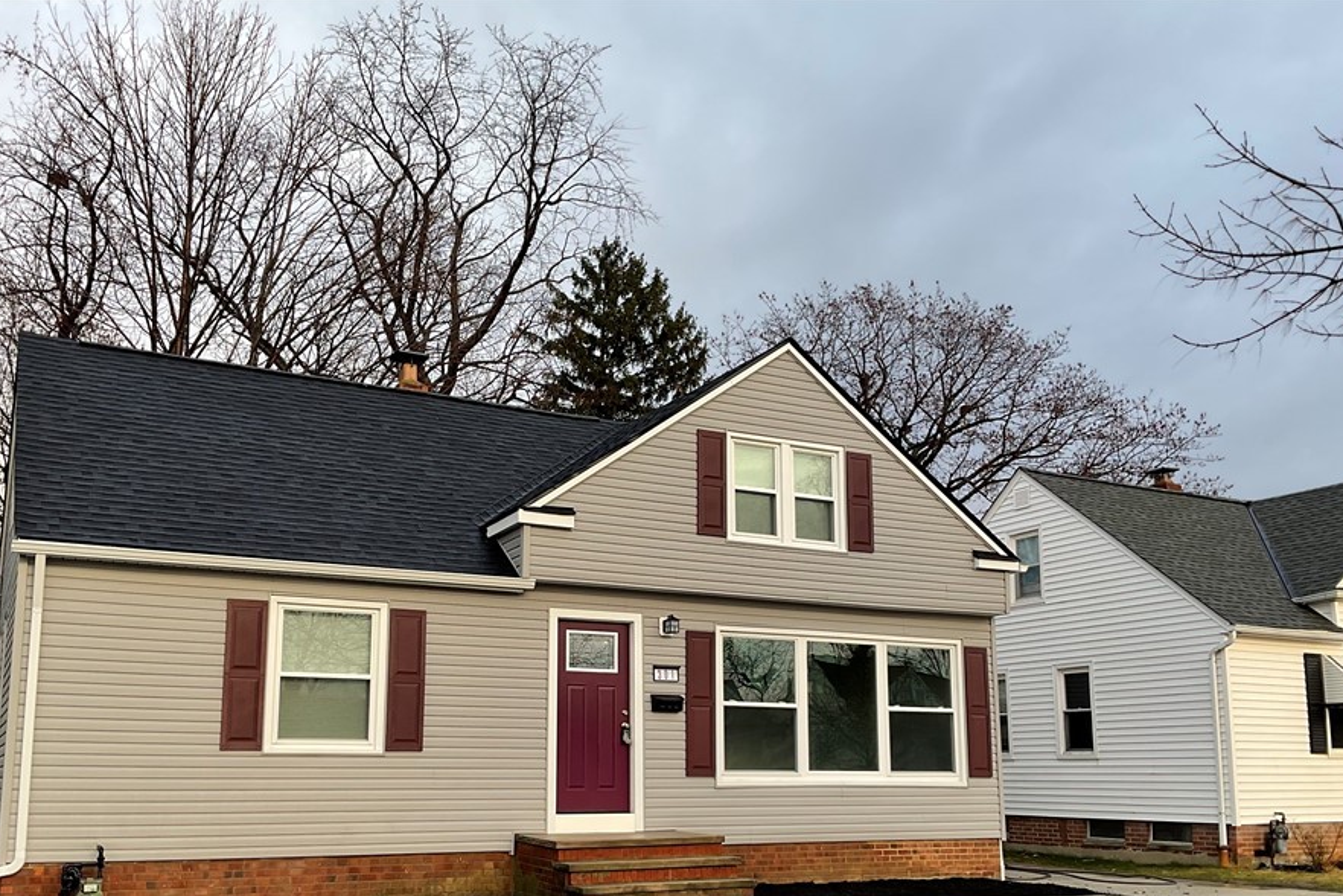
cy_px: 582
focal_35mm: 35
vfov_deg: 37.5
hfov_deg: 54.4
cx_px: 633
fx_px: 1306
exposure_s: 1/184
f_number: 1.8
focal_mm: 3
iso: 16
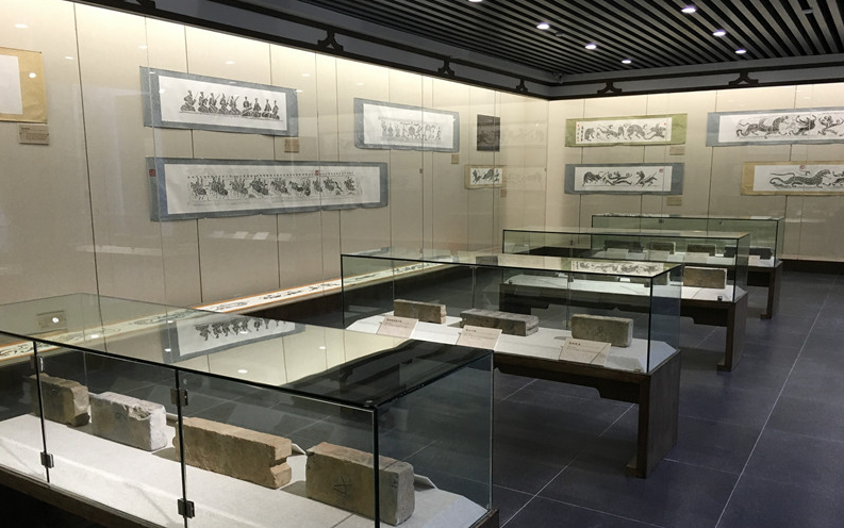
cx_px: 425
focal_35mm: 31
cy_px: 299
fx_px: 713
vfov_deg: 40.5
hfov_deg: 61.2
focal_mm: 4.15
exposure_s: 1/30
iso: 40
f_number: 2.2
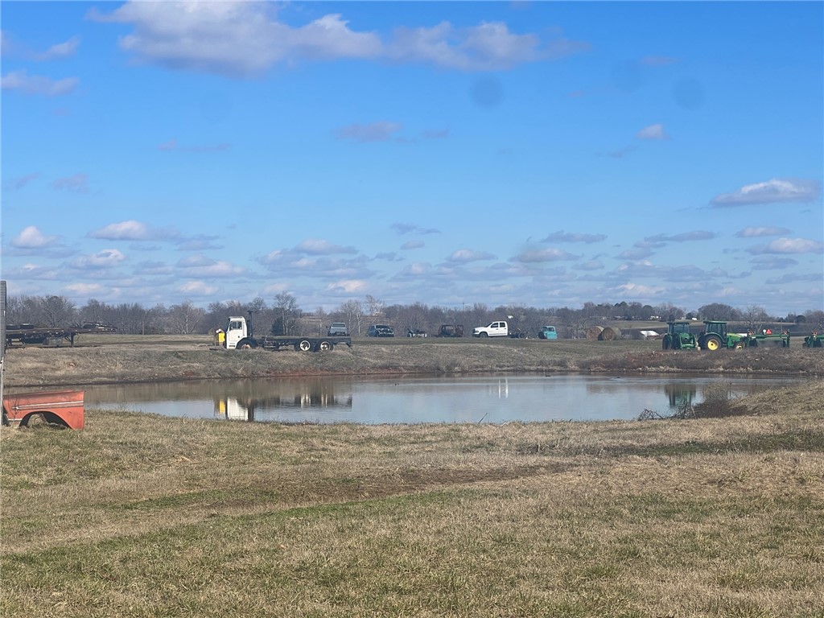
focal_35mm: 77
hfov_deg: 25.3
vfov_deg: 19.1
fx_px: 1833
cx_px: 412
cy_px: 309
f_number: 2.8
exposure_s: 1/1325
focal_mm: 9
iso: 32
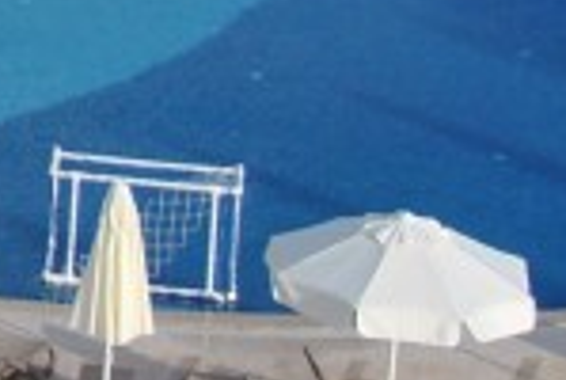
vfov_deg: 3.1
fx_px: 6916
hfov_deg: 4.5
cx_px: -921
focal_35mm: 439
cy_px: -608
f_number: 9
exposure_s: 1/320
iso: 100
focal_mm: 38
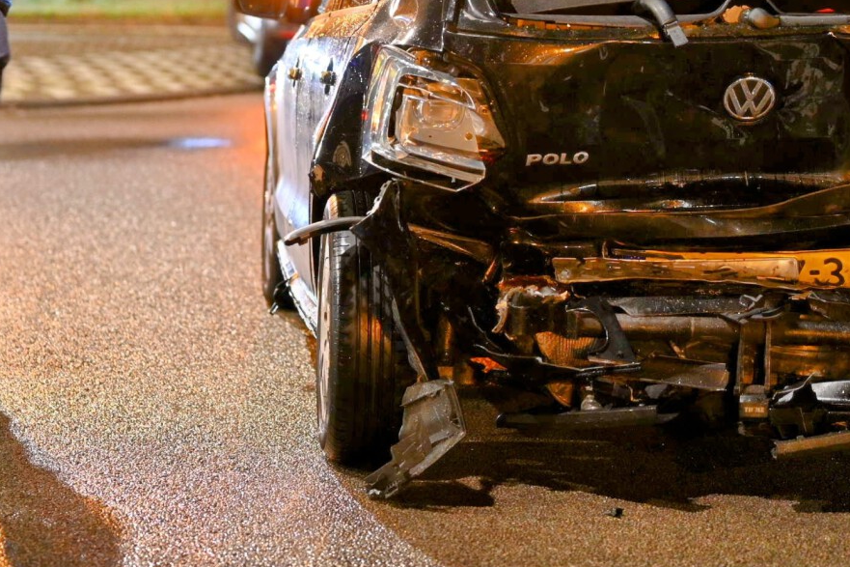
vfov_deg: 12.5
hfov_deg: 18.8
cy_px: 128
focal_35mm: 109
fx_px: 2573
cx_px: 445
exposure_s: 1/25
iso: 1000
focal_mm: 50
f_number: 1.8
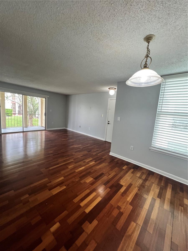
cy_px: 126
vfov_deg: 106.2
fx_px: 94
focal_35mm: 13
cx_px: 94
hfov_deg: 89.9
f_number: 1.8
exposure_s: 1/120
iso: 250
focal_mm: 1.57
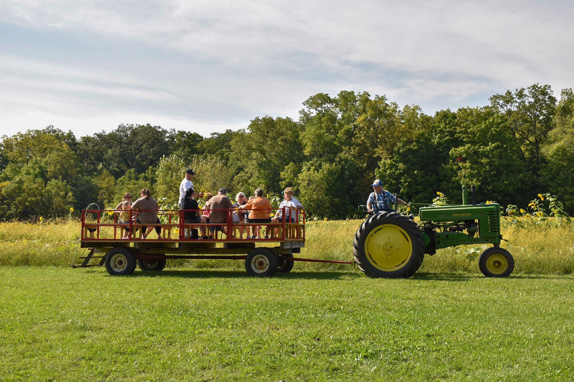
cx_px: 287
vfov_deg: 29.9
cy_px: 191
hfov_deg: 43.6
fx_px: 717
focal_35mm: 45
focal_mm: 30
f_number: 8
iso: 110
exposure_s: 1/250
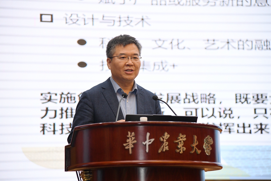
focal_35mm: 105
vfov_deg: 13.0
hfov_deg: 19.5
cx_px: 136
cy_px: 90
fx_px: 790
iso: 3200
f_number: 4
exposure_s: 1/250
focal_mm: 105
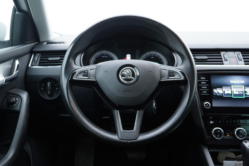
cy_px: 83
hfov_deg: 53.1
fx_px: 249
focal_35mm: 36
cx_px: 124
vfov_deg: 36.9
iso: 250
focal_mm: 24
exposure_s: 1/40
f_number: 2.8
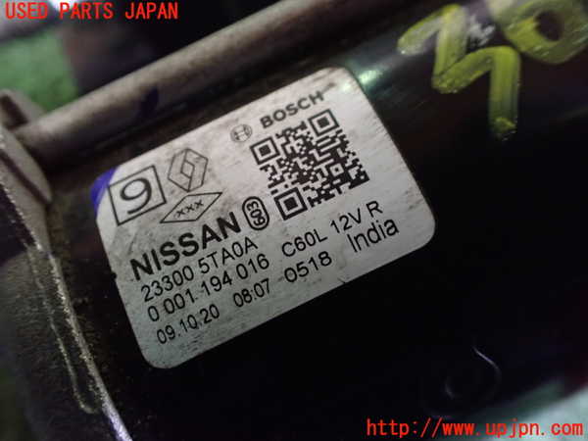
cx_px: 294
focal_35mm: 30
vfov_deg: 46.8
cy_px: 220
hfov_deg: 60.0
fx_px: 510
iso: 1250
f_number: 2.3
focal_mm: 5.4
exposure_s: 1/30
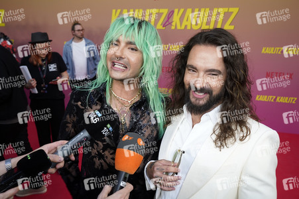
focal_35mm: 31
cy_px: 100
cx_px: 150
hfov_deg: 60.3
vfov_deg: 42.3
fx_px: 257
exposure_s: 1/160
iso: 320
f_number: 5.6
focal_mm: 31
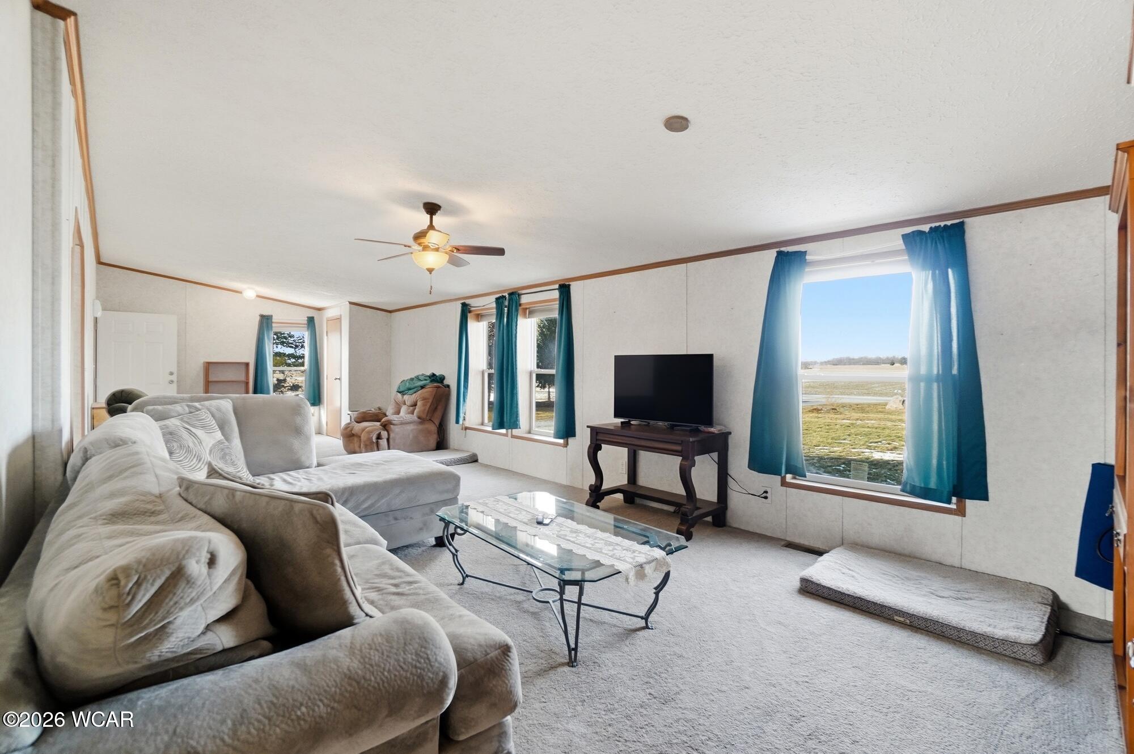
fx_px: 472
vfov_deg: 77.2
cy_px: 377
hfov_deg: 100.4
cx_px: 567
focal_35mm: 15
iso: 125
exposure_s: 1/80
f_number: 6.3
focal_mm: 10
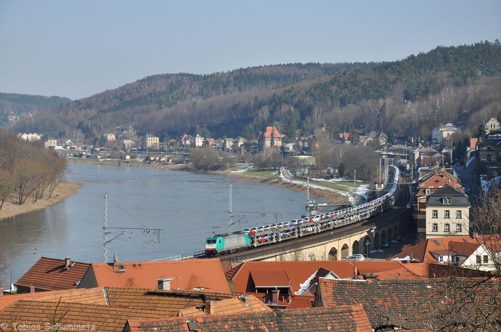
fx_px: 1376
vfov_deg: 13.8
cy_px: 166
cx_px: 250
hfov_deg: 20.6
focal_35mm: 99
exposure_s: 1/640
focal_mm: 66
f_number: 9
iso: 250
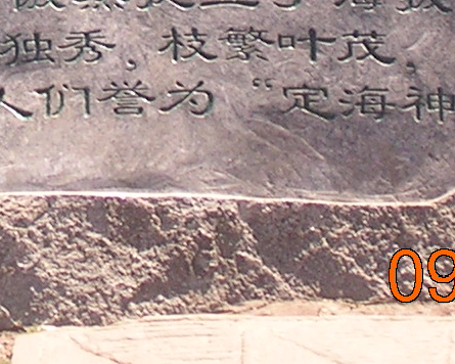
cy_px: -346
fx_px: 6046
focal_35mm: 449
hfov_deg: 4.3
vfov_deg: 3.4
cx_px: -129
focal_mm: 15.2
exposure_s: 1/211
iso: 50
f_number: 4.5
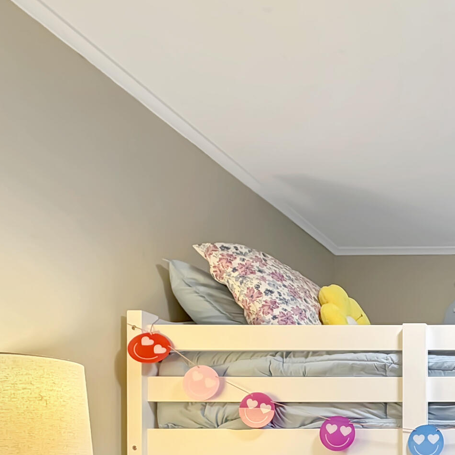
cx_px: 584
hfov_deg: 32.7
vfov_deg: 37.5
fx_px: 580
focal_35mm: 39
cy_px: 472
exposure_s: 1/60
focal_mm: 2.22
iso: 200
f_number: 2.2
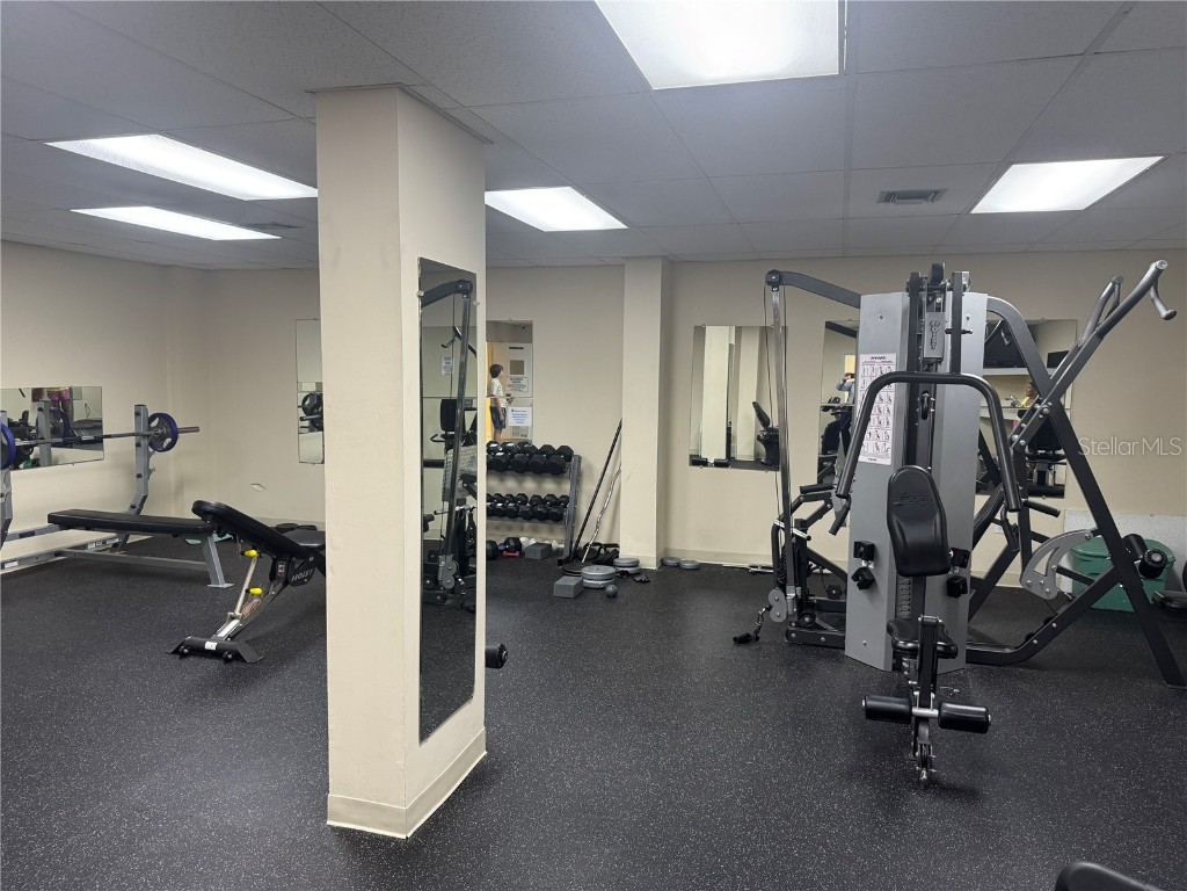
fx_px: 823
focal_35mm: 24
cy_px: 446
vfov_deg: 56.8
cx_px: 594
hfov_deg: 71.6
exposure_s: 1/60
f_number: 1.78
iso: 250
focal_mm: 6.76
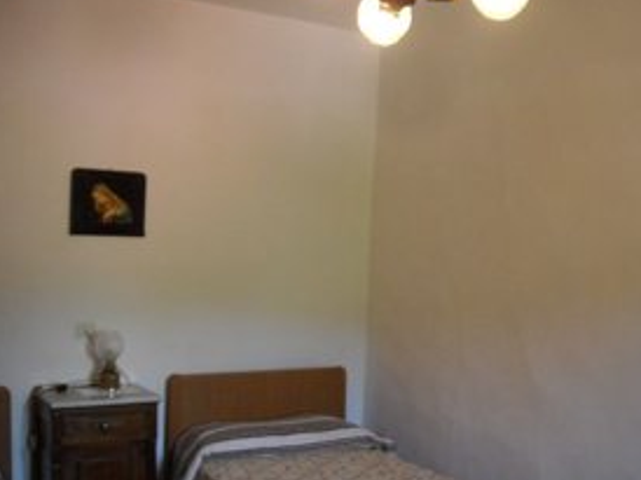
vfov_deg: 31.5
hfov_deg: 41.2
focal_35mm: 46
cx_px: 370
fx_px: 851
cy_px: 253
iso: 336
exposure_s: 1/60
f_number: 2.8
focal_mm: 5.7
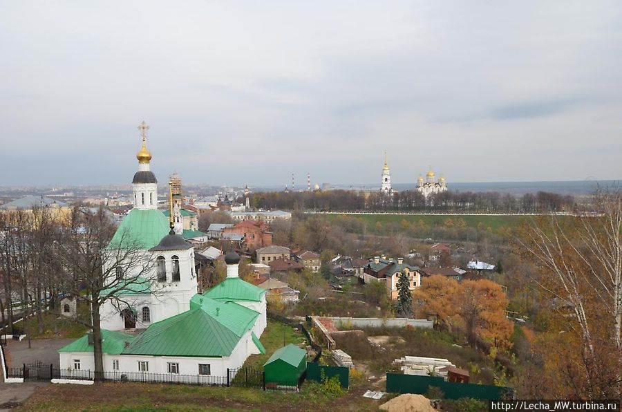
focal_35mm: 36
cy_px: 206
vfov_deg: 36.7
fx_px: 621
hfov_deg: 53.2
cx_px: 311
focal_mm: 24
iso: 200
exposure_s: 1/200
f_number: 7.1
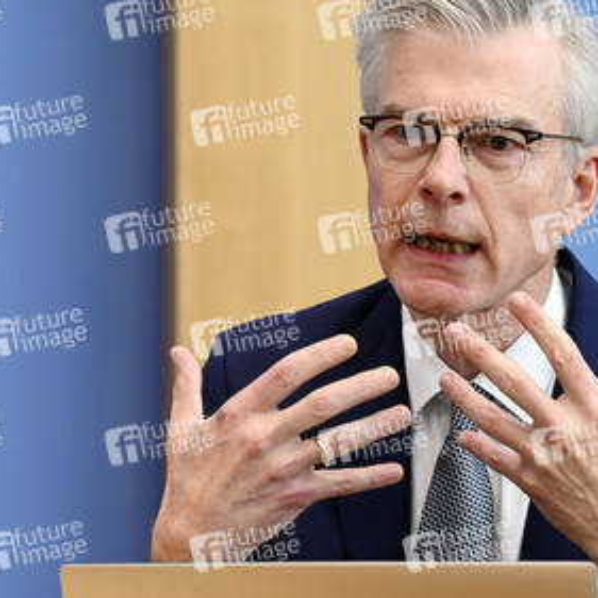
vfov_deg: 7.1
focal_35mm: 245
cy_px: 281
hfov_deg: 7.1
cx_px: 401
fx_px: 4788
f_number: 6.3
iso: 3200
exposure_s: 1/400
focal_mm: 180
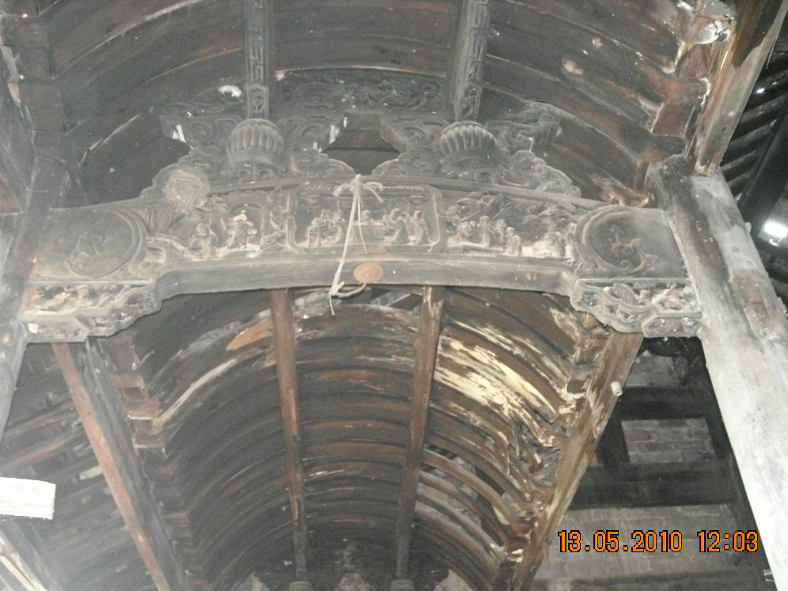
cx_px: 388
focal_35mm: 36
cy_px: 301
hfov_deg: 51.4
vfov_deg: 39.7
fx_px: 820
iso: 951
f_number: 2.8
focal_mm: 5.7
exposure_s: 1/60
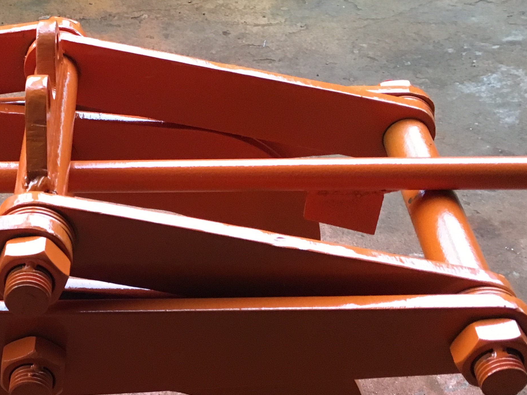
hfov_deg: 29.4
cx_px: 48
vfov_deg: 23.1
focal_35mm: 63
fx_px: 959
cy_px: 281
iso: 200
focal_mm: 4.15
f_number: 2.2
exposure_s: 1/33
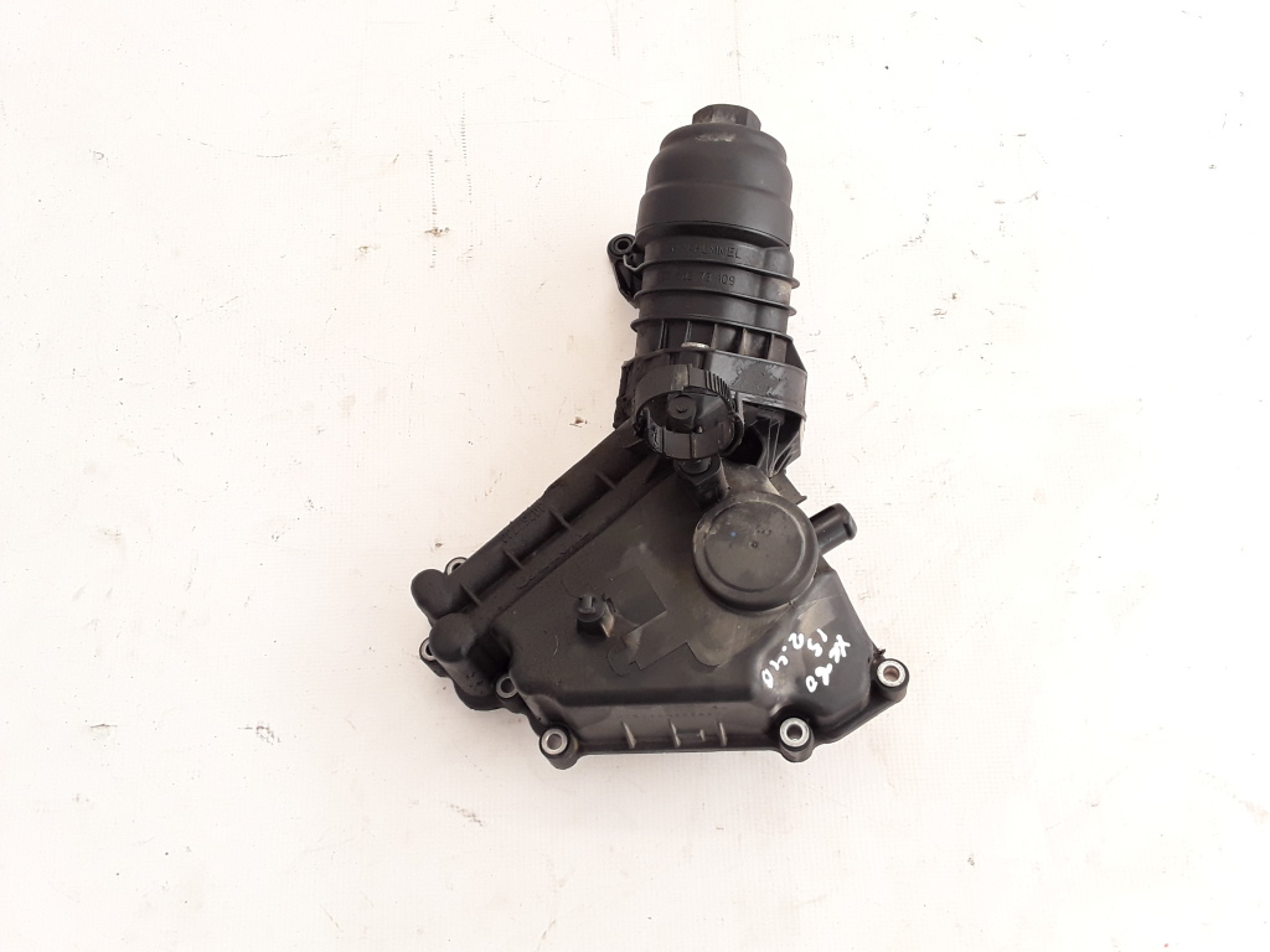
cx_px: 635
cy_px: 476
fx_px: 991
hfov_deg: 65.3
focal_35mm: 27
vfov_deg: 51.4
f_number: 1.9
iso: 64
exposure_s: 1/50
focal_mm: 2.91
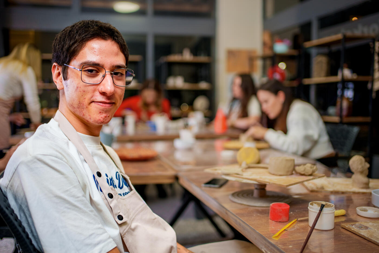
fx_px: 368
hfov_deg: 54.4
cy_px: 126
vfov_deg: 37.8
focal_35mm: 35
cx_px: 190
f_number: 1.8
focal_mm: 35
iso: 800
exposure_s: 1/125
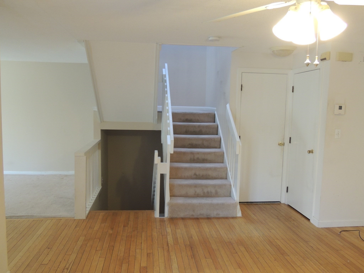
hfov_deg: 60.0
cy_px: 136
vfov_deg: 46.8
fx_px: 315
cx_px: 182
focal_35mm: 30
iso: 400
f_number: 3.1
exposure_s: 1/25
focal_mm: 5.3
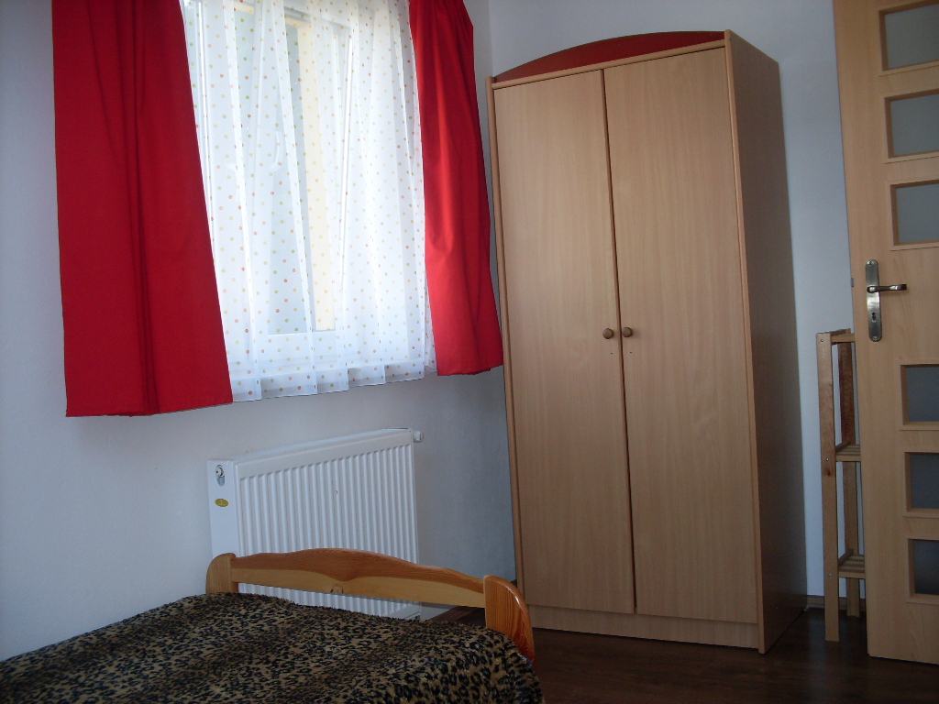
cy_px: 352
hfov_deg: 49.0
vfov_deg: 37.7
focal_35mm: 38
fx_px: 1031
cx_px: 470
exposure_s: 1/45
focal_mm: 6.3
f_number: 2.8
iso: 100
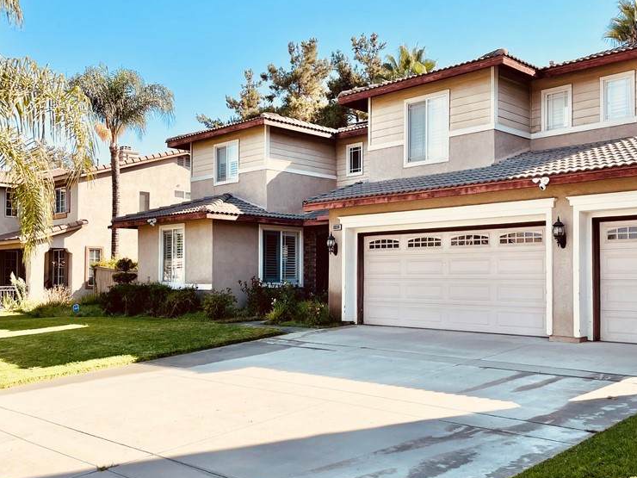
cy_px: 252
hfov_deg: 51.2
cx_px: 356
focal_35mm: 36
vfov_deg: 39.6
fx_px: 662
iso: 32
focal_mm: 4.2
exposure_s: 1/1916
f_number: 1.6
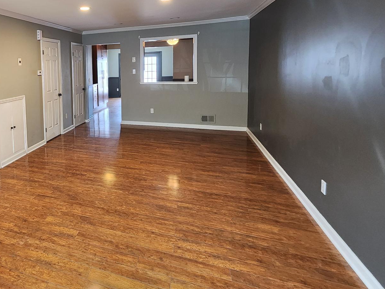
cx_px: 68
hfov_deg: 67.8
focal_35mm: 22
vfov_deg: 59.5
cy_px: 94
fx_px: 245
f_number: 2.2
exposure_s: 1/60
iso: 250
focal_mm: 2.2
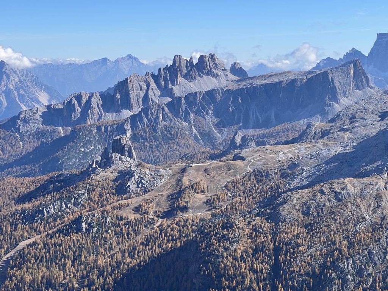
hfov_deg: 25.3
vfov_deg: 19.1
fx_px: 863
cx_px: 194
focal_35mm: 77
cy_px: 146
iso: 32
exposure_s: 1/742
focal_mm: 9
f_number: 2.8
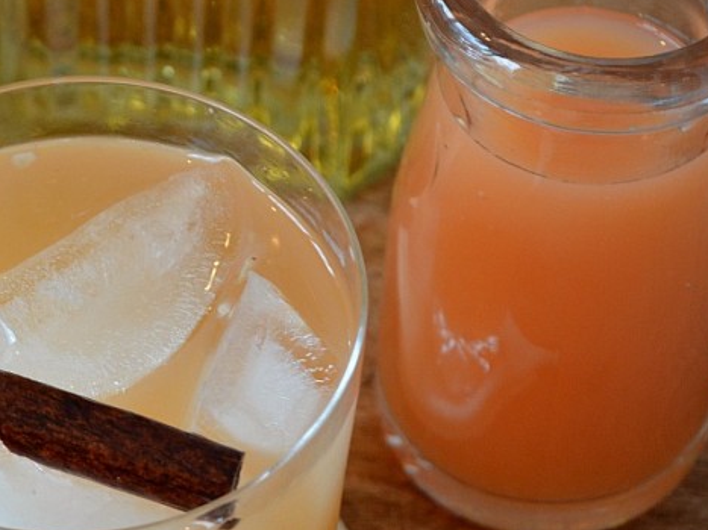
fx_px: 3353
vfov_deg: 9.0
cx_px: -50
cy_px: 333
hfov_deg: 11.9
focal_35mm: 164
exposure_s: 1/40
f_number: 7.1
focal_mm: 52
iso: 640
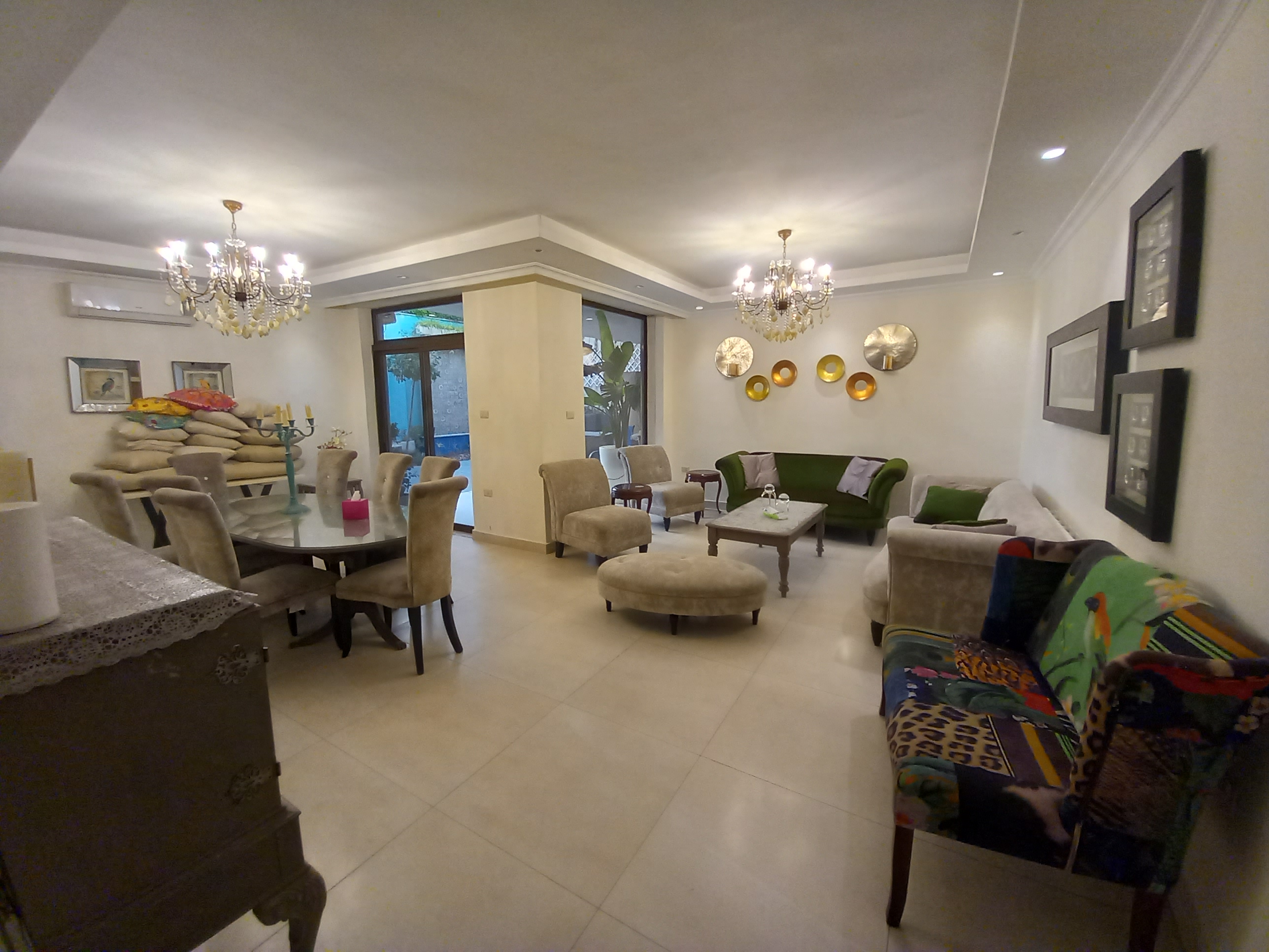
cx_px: 634
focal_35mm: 13
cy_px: 476
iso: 125
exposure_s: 1/50
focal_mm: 1.13
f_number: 2.2
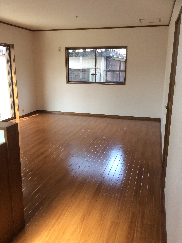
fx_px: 225
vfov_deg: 56.9
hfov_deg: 44.1
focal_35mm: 32
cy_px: 122
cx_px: 91
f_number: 2.4
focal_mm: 3.3
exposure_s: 1/120
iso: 64
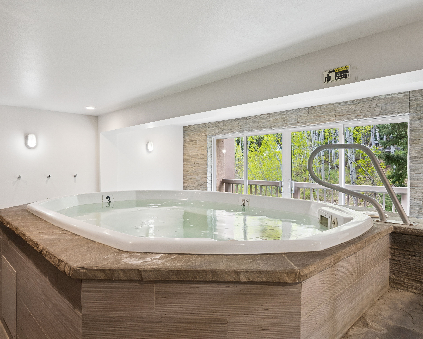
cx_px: 199
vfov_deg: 61.8
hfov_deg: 73.5
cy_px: 167
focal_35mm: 23
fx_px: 283
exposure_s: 1/30
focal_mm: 19.5
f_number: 9
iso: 400
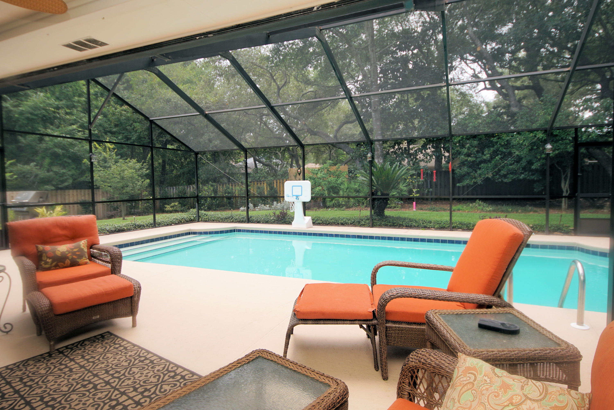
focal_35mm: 21
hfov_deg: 81.2
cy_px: 205
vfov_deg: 59.5
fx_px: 358
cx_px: 307
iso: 100
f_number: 5
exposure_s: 1/60
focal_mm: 14
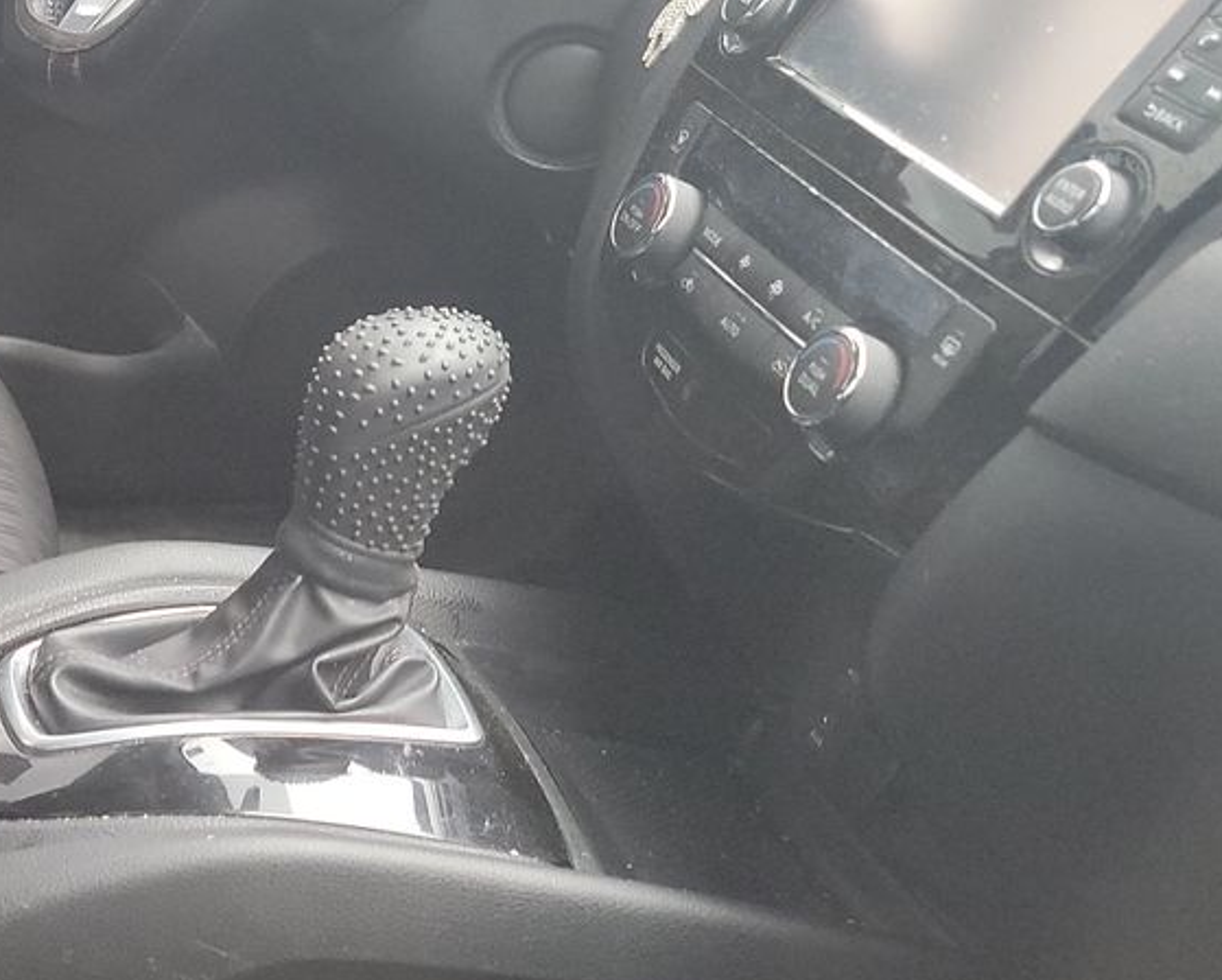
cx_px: -275
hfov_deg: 25.2
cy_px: 435
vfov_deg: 22.8
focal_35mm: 67
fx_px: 2425
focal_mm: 6.7
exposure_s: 1/59
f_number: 1.8
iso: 742
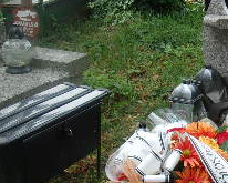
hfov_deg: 22.6
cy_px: 87
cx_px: 209
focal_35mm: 82
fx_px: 554
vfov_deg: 18.7
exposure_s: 1/320
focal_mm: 4.9
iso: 80
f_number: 3
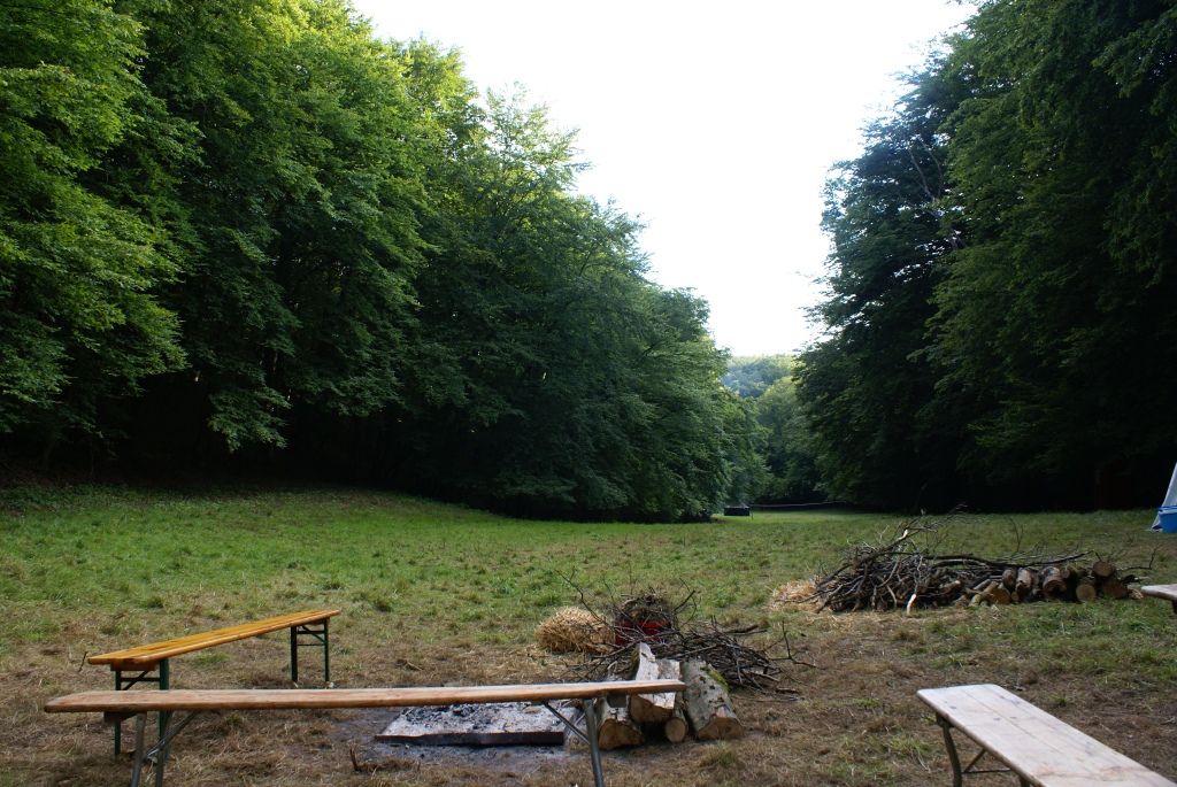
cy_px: 394
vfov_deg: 48.0
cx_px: 588
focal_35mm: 27
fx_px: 884
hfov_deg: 67.3
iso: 100
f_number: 6.3
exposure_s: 1/60
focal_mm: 18
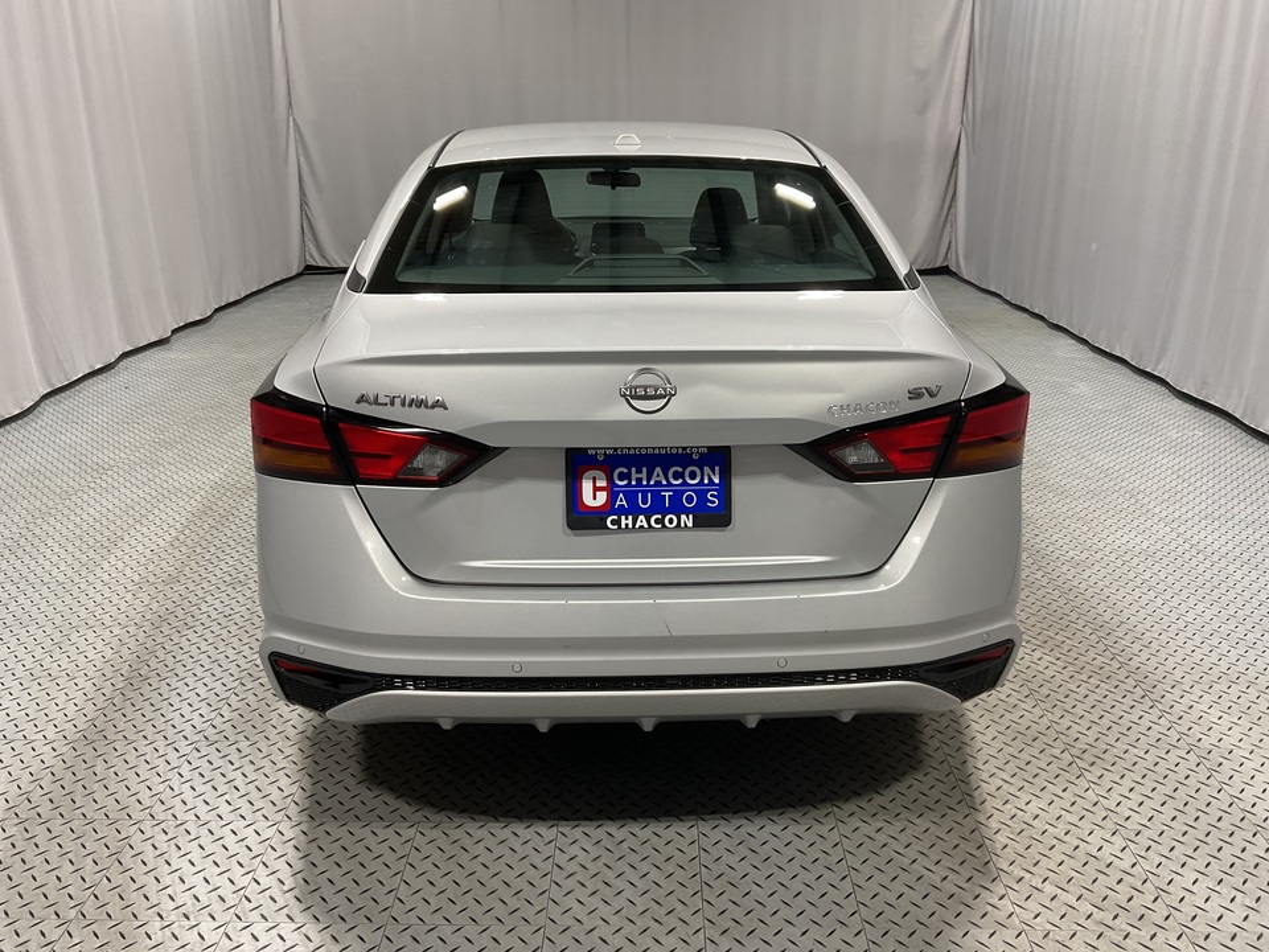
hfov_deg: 61.7
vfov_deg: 48.2
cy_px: 476
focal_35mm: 29
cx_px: 634
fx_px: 1063
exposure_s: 1/60
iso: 50
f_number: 1.8
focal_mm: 3
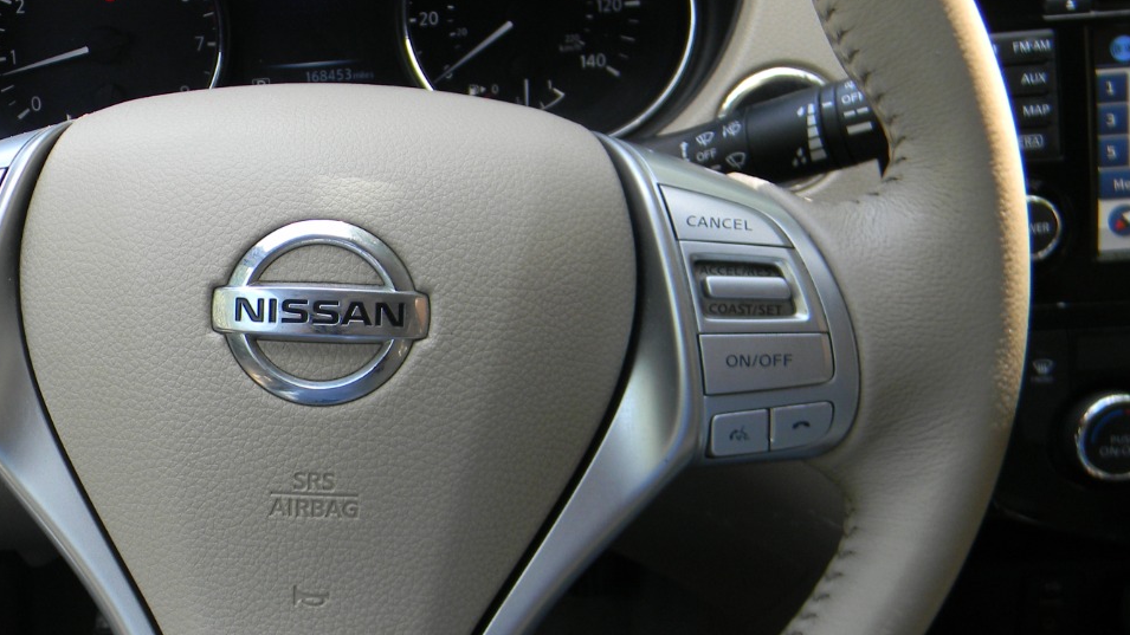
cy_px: 328
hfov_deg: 43.2
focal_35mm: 46
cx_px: 280
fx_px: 1378
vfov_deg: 26.0
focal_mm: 5
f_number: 3.5
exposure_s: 1/49.3
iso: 80
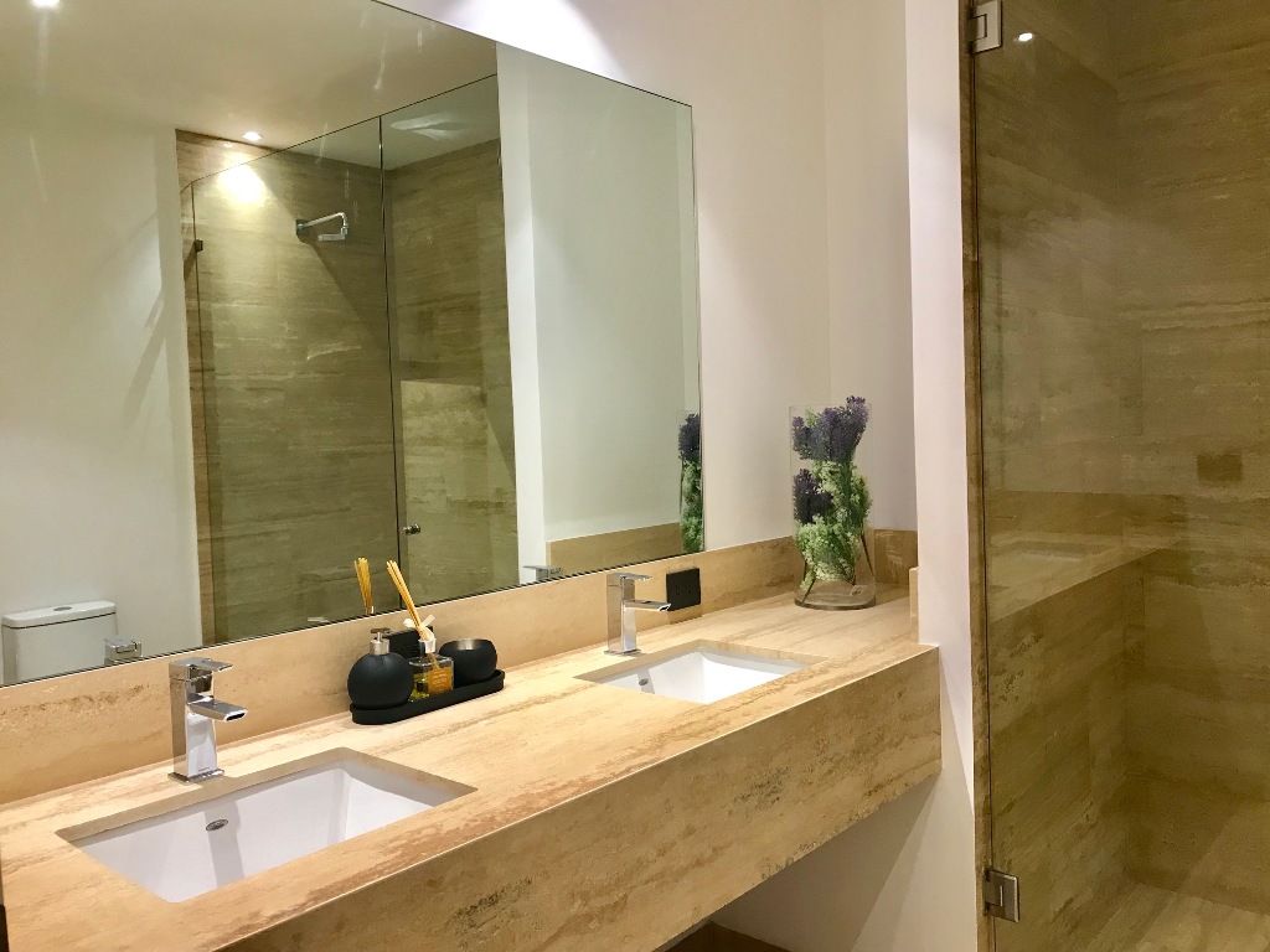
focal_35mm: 28
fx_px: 1027
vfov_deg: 49.7
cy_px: 476
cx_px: 635
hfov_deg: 63.4
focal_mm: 3.99
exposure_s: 1/24
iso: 40
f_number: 1.8
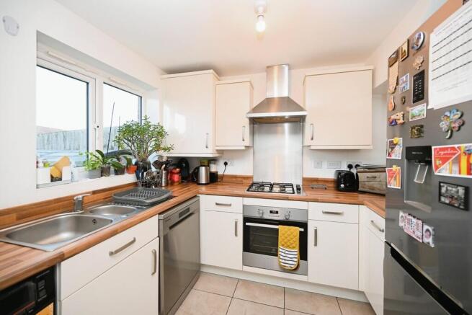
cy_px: 158
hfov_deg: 104.2
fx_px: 184
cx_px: 236
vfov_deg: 81.2
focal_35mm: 14
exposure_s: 1/60
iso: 450
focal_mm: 14
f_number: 4
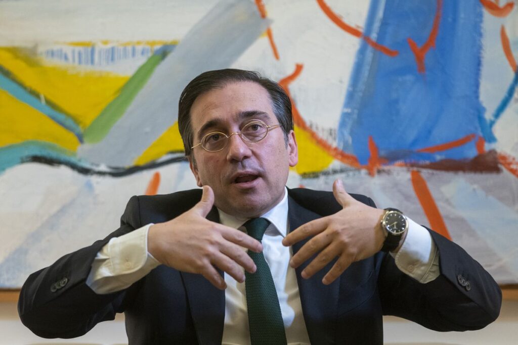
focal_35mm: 71
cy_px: 172
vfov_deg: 19.2
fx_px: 1022
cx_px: 259
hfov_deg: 28.4
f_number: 2.8
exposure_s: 1/320
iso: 3200
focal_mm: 71
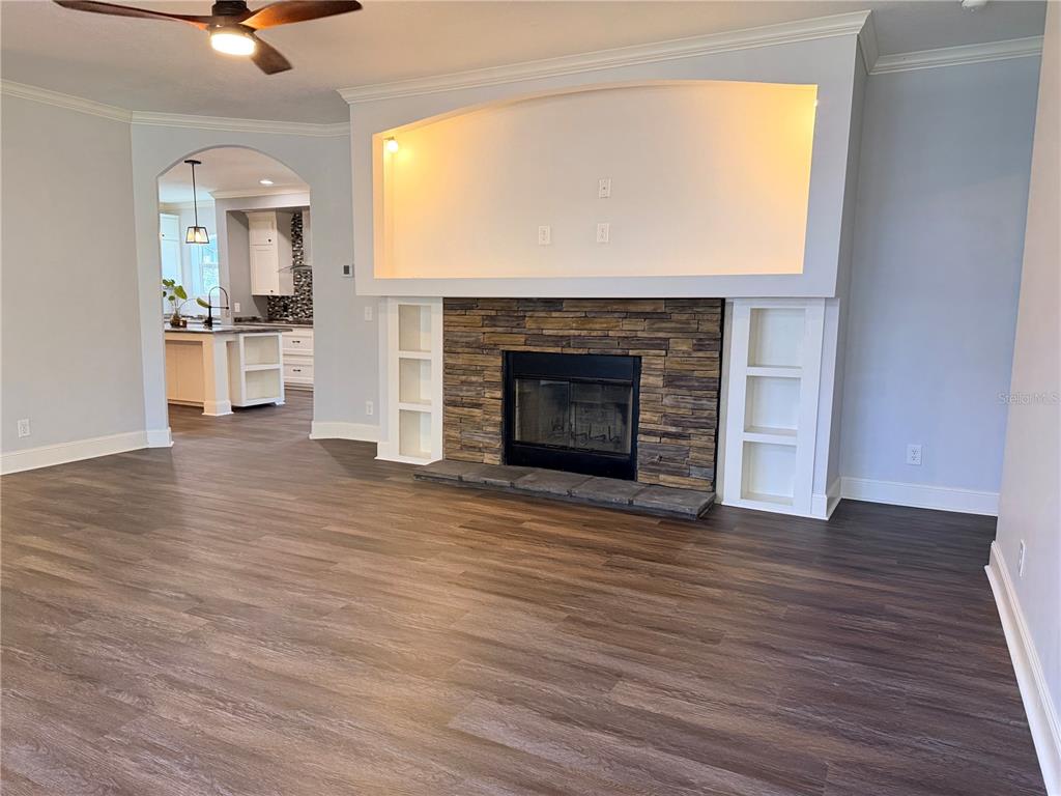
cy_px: 398
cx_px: 530
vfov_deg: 56.8
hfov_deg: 71.6
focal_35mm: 24
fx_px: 736
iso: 250
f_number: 1.78
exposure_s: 1/60
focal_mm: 6.76
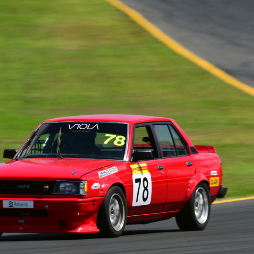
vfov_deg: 2.2
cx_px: 97
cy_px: 127
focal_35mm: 807
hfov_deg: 2.2
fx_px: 6699
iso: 100
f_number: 14
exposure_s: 1/125
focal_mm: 420
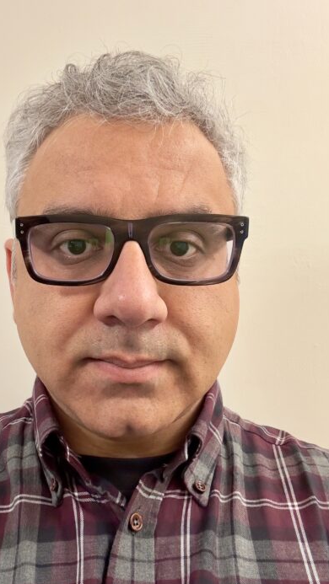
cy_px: 294
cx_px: 124
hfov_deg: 35.5
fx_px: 512
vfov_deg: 59.5
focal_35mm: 33
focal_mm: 2.69
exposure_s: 1/33
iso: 250
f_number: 1.9
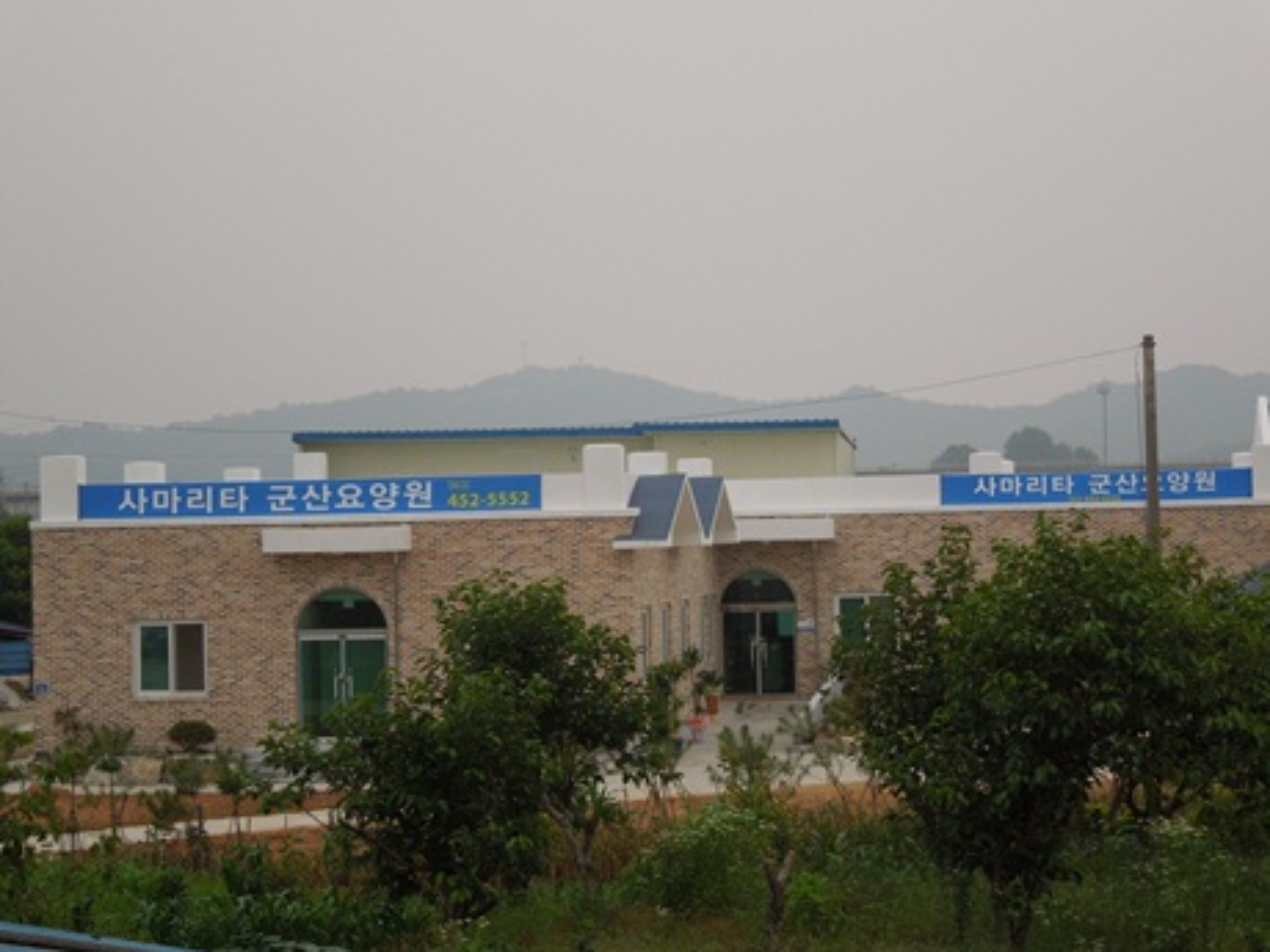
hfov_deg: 22.0
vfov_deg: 16.6
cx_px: 635
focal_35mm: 89
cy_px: 476
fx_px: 3265
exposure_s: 1/160
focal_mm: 16
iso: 100
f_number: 4.6
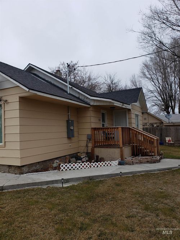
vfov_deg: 67.3
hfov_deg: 53.0
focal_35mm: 26
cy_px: 120
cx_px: 90
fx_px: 180
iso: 50
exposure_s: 1/536
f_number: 2.4
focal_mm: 4.3
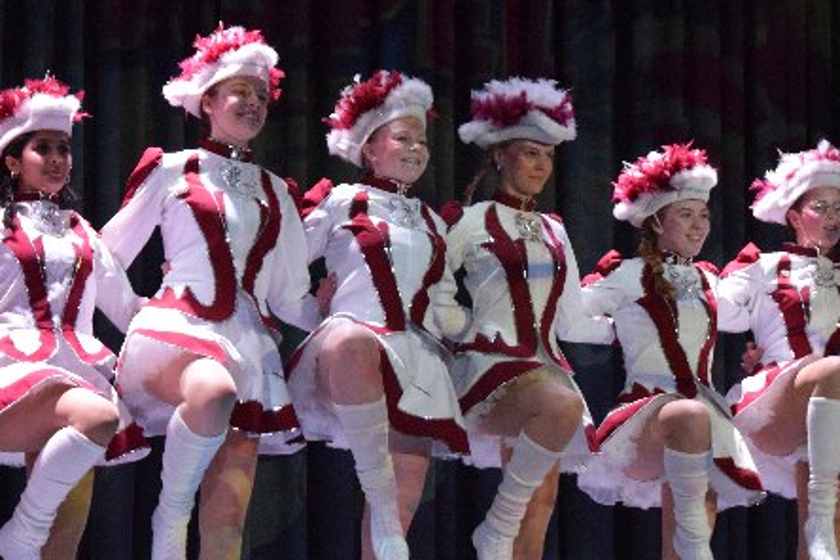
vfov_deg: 10.2
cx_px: 445
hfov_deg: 15.2
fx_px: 3150
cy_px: 275
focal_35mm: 135
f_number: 3.5
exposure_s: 1/500
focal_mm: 40
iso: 3200
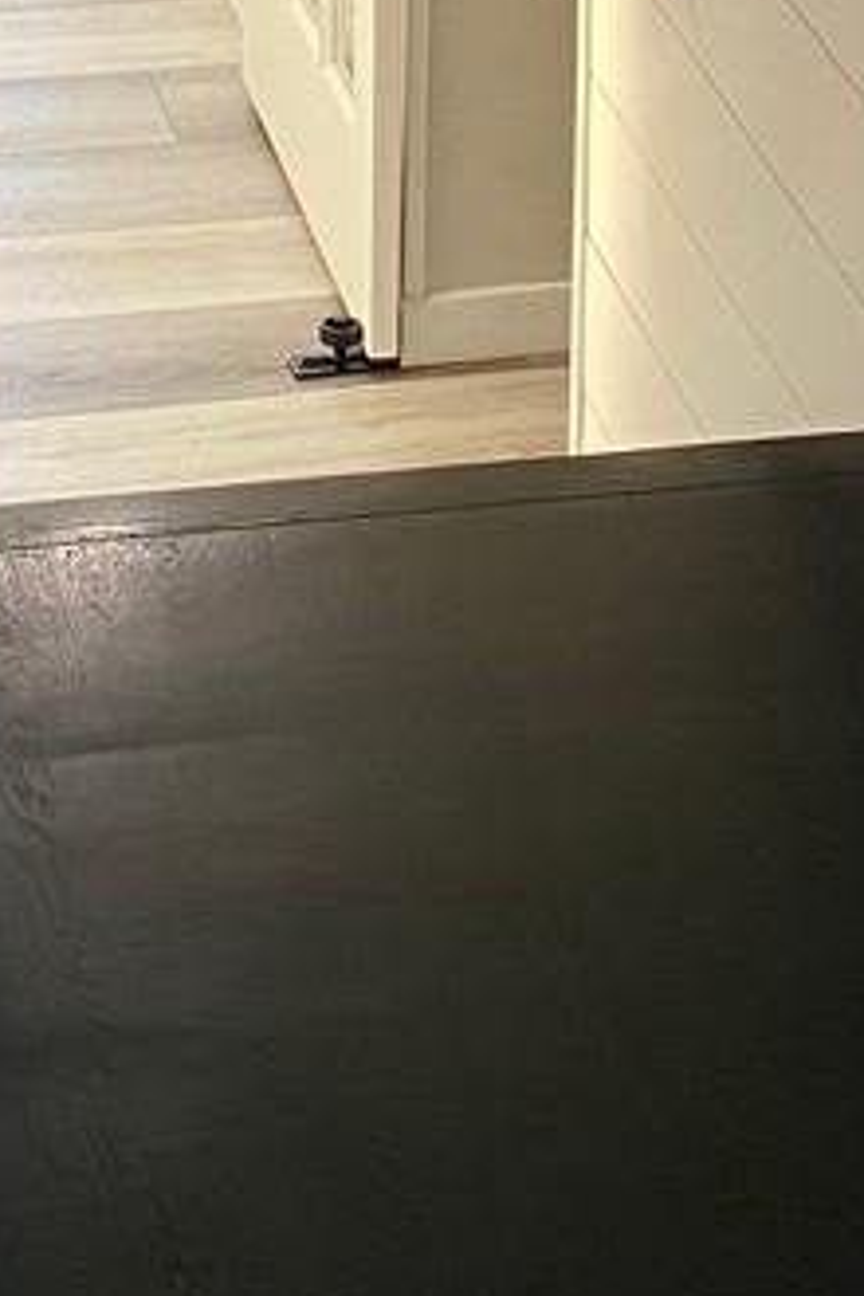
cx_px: 275
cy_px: -1005
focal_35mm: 126
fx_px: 4536
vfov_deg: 14.4
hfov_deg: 10.9
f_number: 1.8
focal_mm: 4.25
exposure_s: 1/60
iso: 100
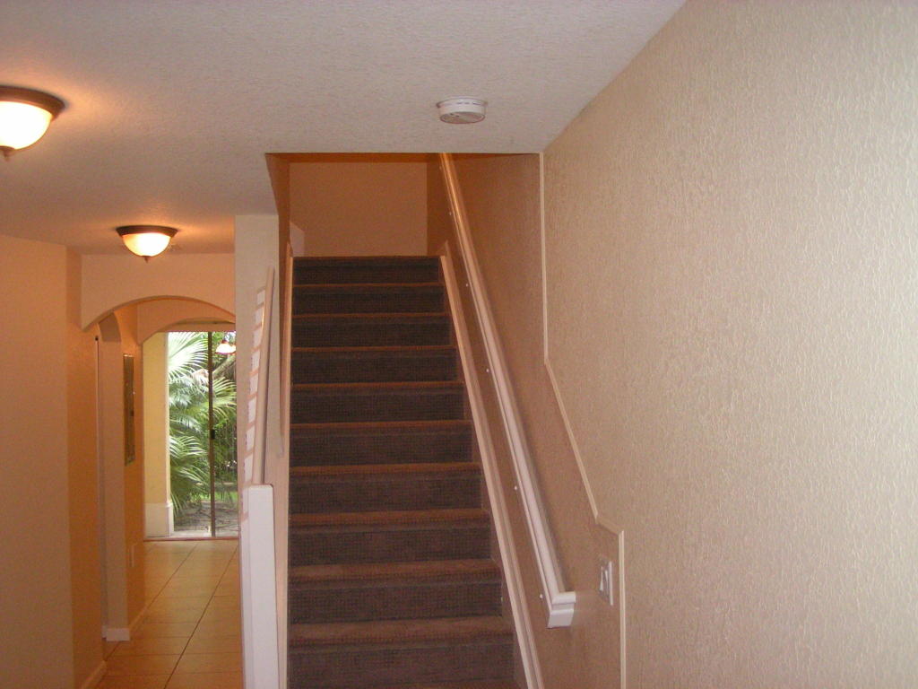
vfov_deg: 37.7
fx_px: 1008
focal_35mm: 38
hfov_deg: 49.0
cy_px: 344
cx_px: 459
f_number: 2.8
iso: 200
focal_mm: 5.8
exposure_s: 1/40
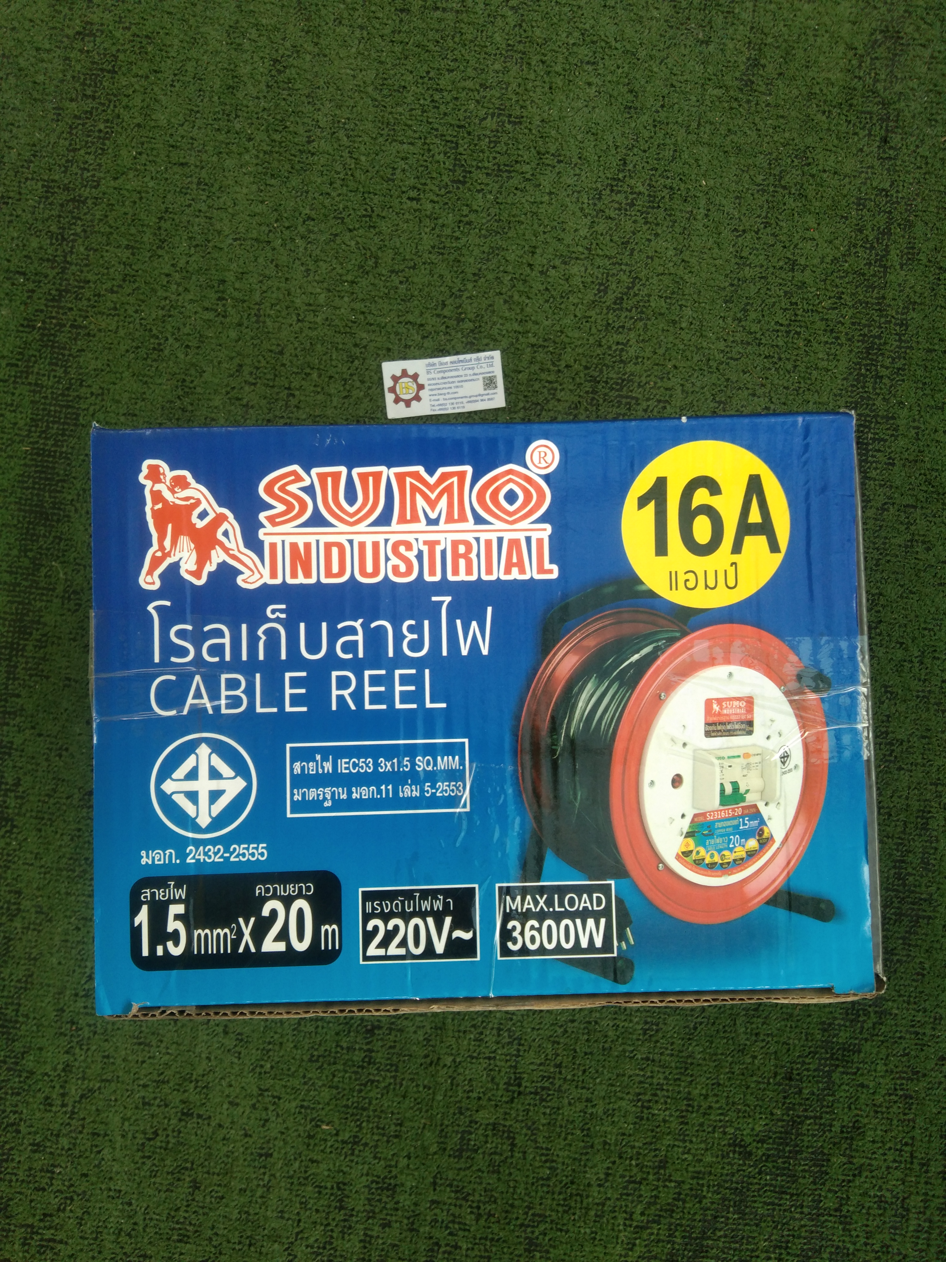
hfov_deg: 46.8
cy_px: 631
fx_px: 1093
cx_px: 473
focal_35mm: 30
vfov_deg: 60.0
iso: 88
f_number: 2.2
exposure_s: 1/100
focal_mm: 3.65
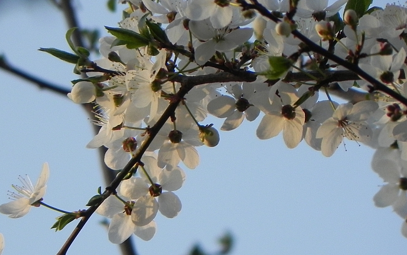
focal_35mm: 1132
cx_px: 163
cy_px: 204
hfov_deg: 1.9
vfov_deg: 1.2
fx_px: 12554
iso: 160
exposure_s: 1/278
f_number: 5.6
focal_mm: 120
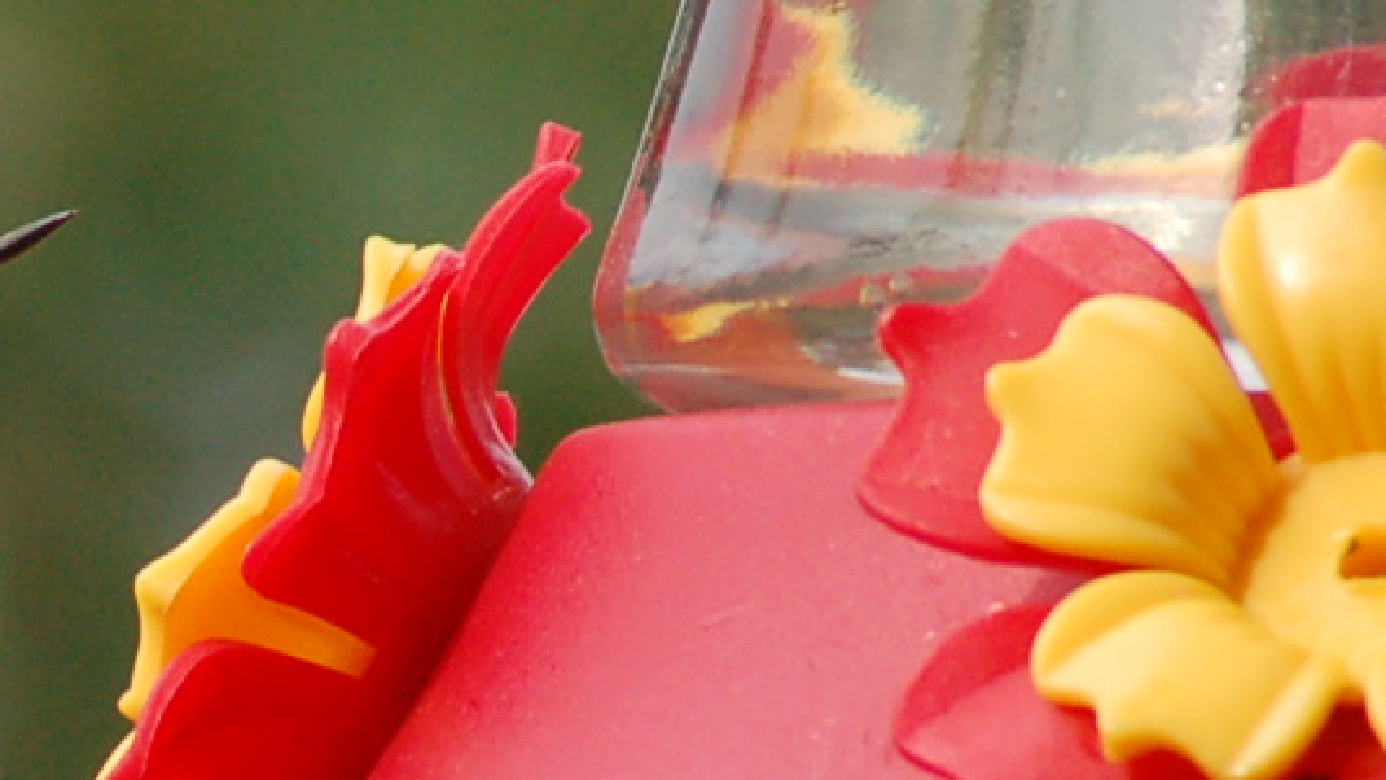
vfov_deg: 0.9
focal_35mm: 1325
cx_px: -231
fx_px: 48698
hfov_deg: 1.6
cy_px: 790
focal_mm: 300
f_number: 16
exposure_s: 1/200
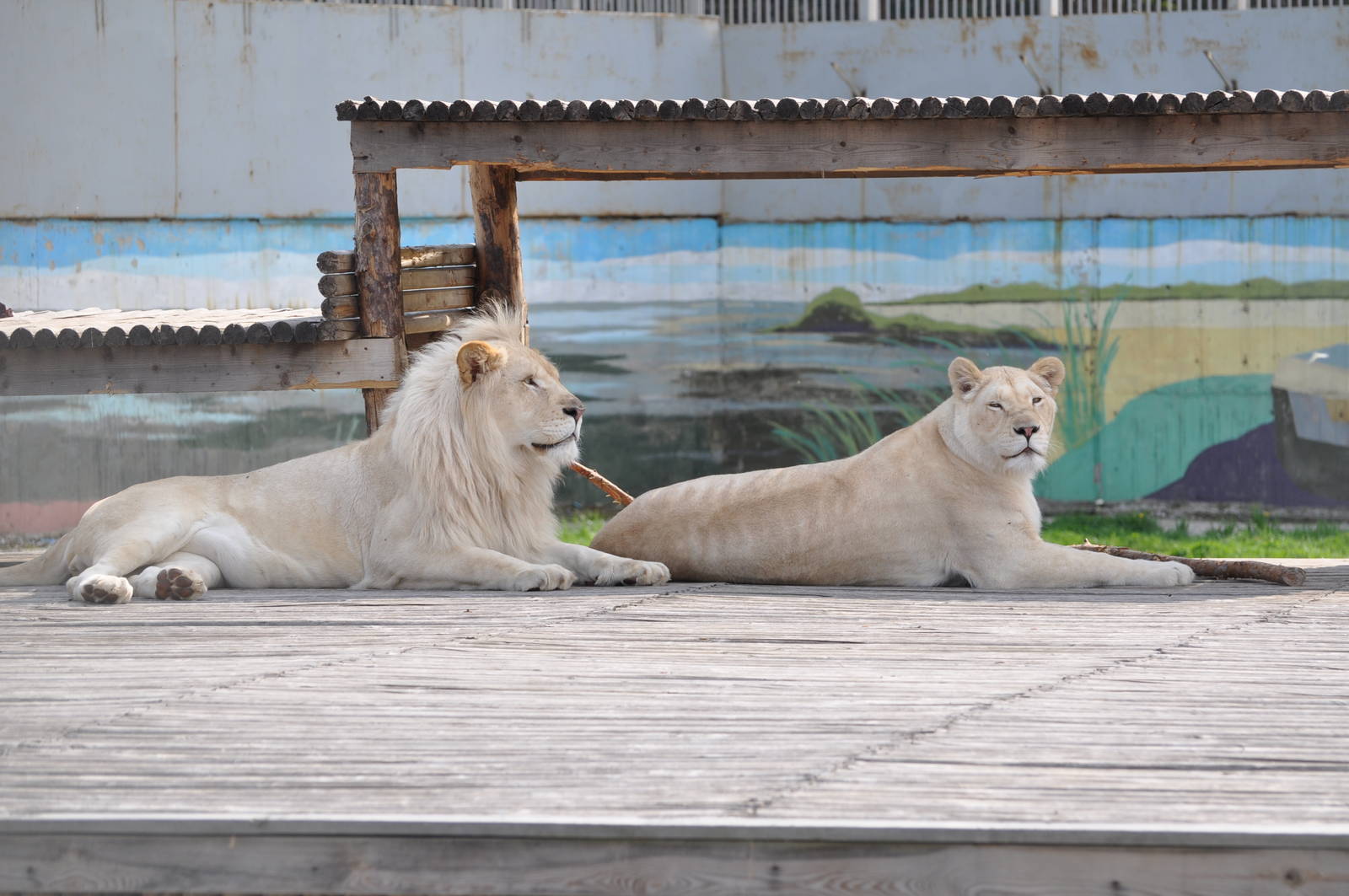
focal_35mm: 168
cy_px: 448
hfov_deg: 12.2
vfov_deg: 8.2
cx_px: 674
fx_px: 6288
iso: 200
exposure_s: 1/500
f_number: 5.6
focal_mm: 112
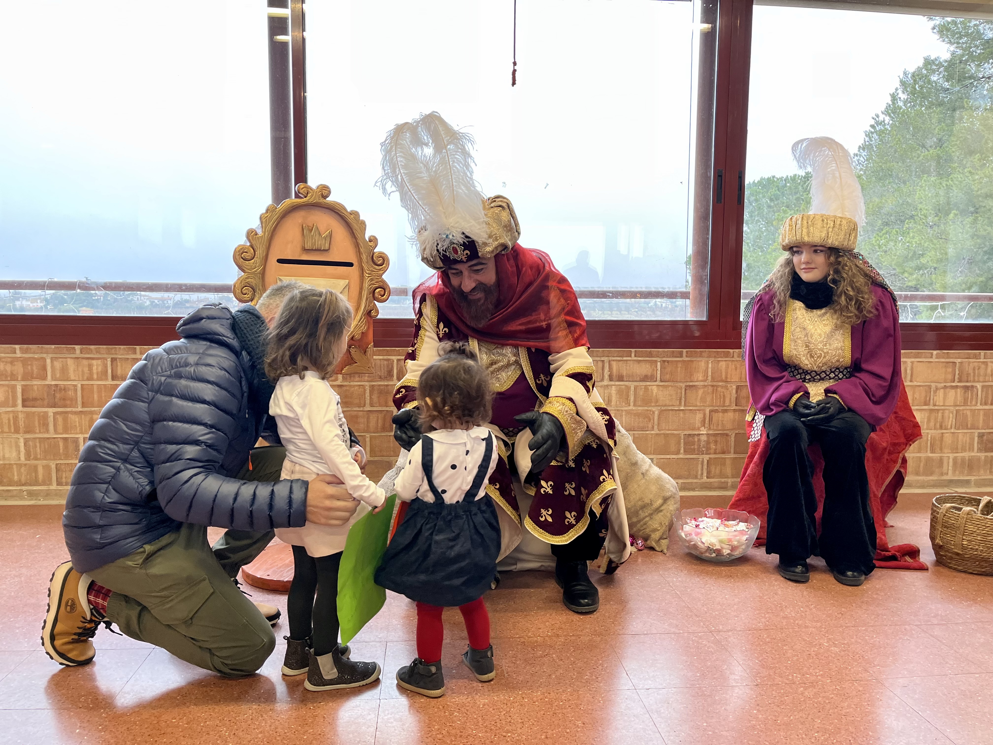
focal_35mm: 26
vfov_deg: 53.1
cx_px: 496
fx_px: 746
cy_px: 372
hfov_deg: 67.3
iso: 100
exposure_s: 1/100
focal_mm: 5.1
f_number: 1.6
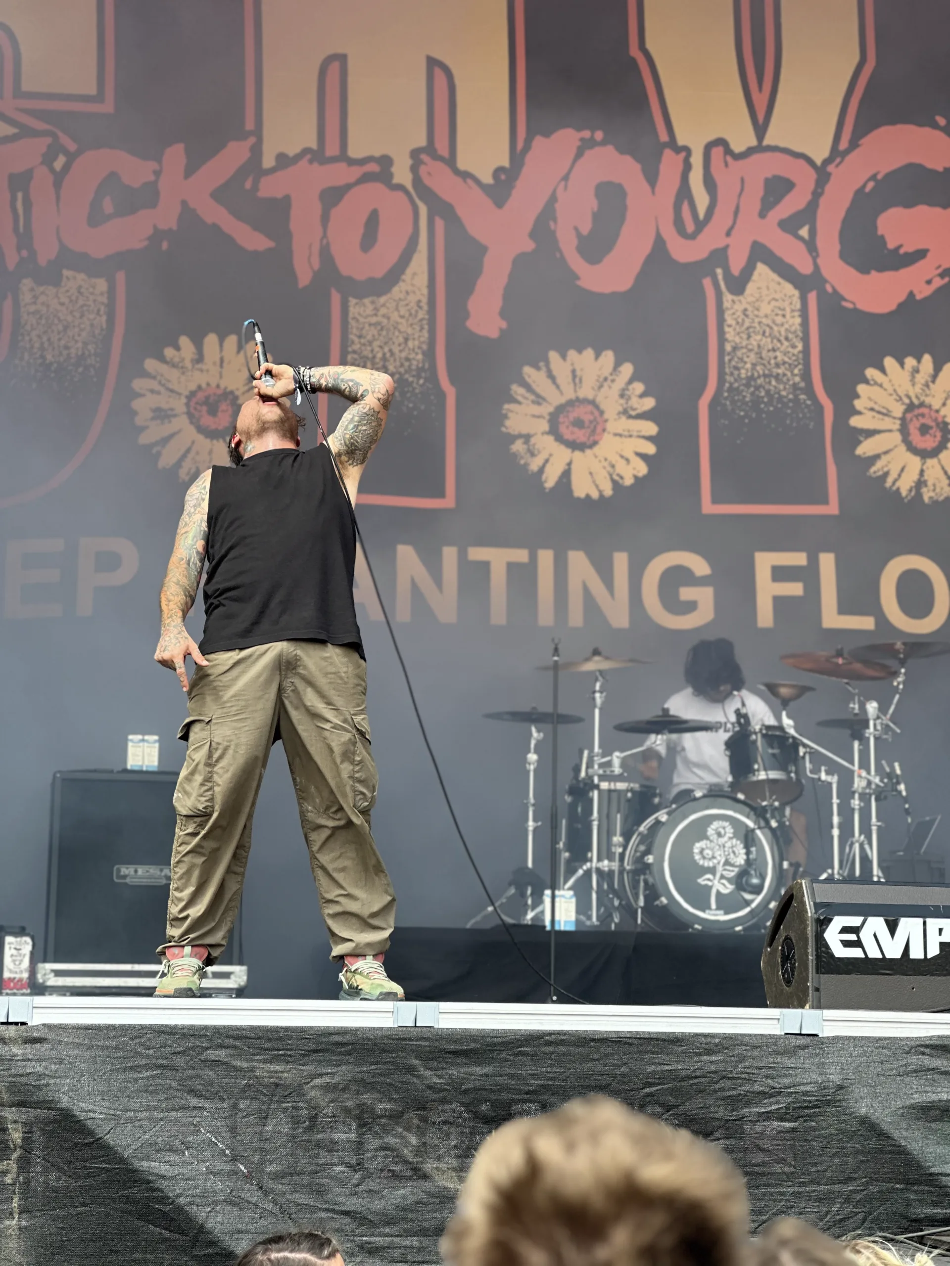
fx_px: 2818
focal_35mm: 77
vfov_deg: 25.3
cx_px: 475
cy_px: 633
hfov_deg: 19.1
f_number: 2.8
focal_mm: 9
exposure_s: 1/121
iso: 25
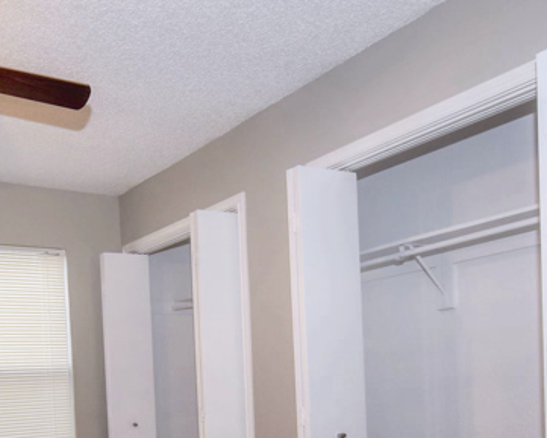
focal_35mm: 39
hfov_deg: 46.3
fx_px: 632
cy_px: 421
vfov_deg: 35.2
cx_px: 192
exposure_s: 1/100
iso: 800
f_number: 5
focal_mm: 10
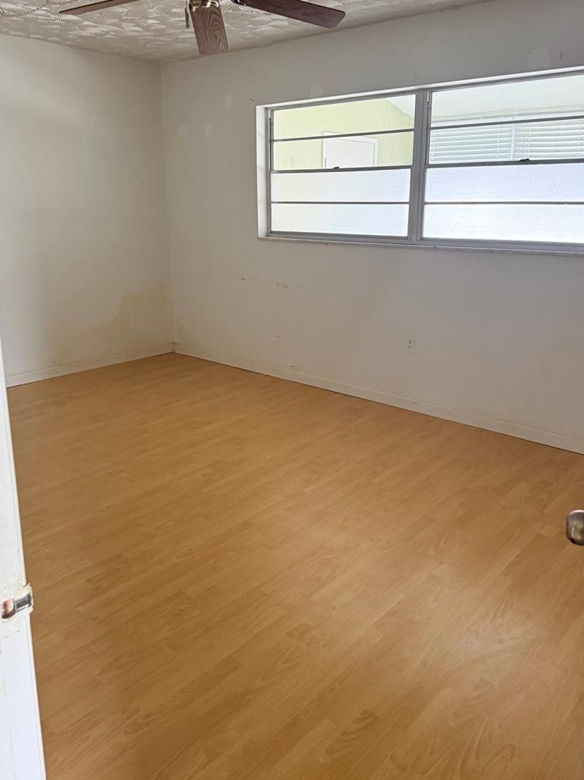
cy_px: 347
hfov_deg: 49.7
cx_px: 301
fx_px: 630
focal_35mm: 28
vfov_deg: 63.3
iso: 250
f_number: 1.78
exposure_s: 1/60
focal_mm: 6.76
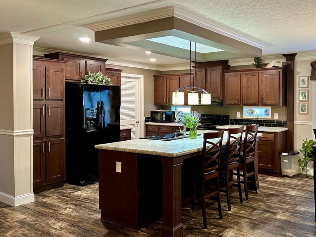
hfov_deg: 55.9
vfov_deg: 44.1
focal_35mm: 32
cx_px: 204
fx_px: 292
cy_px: 105
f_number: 1.78
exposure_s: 1/60
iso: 320
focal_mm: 6.86
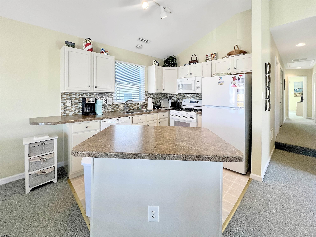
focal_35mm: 13
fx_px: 119
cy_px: 118
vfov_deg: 89.9
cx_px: 158
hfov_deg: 106.2
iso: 100
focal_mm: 1.57
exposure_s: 1/120
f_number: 1.8
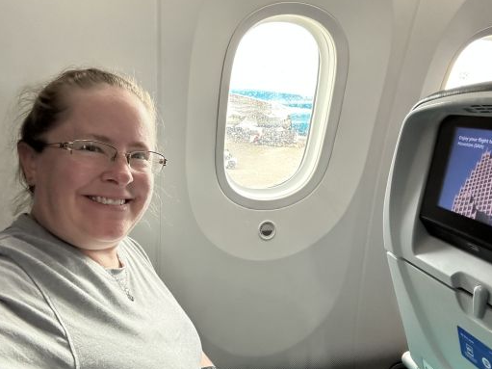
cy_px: 174
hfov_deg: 65.2
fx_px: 384
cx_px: 223
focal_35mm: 27
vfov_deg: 51.3
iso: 250
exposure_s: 1/55
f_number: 1.9
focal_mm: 2.69
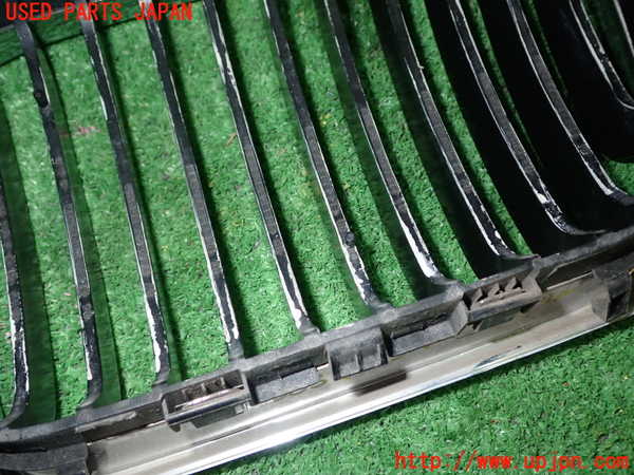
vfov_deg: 44.2
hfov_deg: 56.8
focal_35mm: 32
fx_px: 586
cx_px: 317
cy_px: 238
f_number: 7.1
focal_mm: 5.79
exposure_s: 1/30
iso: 200
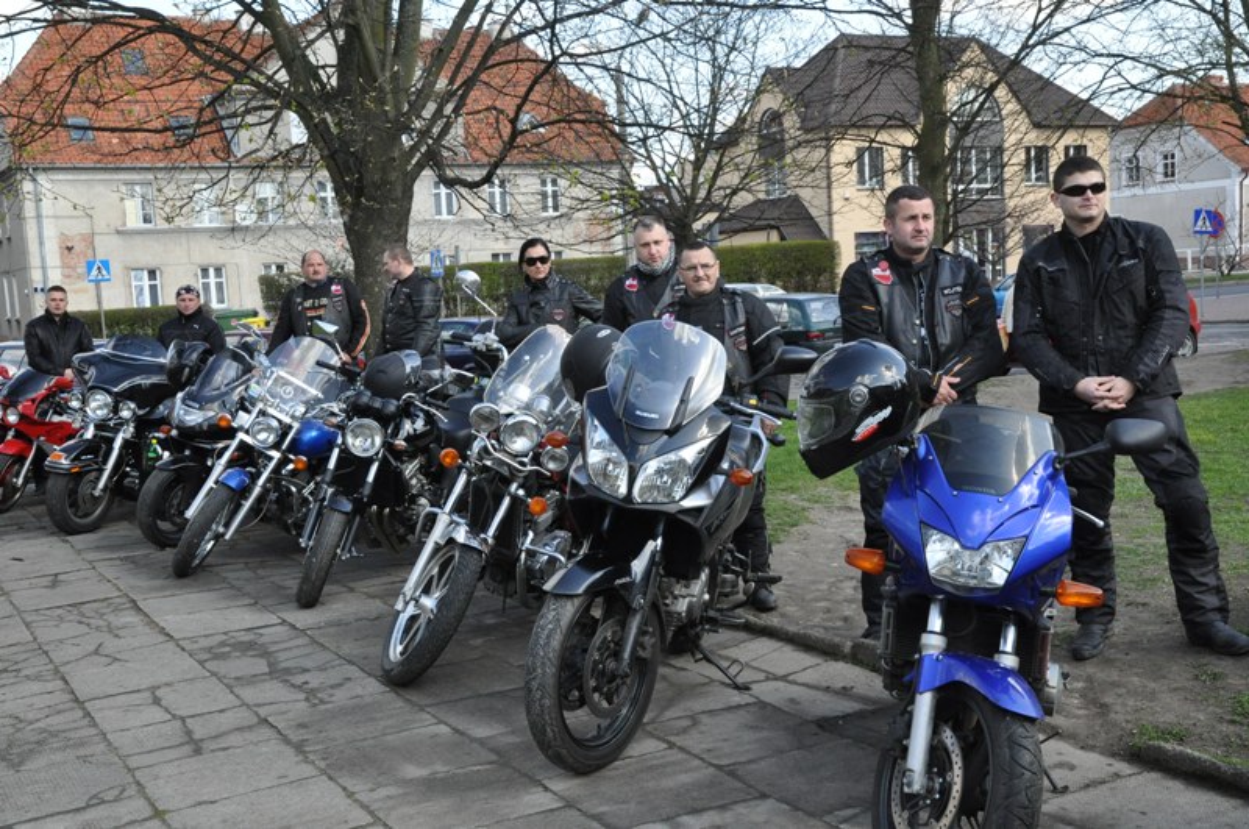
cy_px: 414
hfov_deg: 46.5
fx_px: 1455
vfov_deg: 31.8
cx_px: 624
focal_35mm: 42
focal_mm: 28
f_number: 10
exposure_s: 1/400
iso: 1000
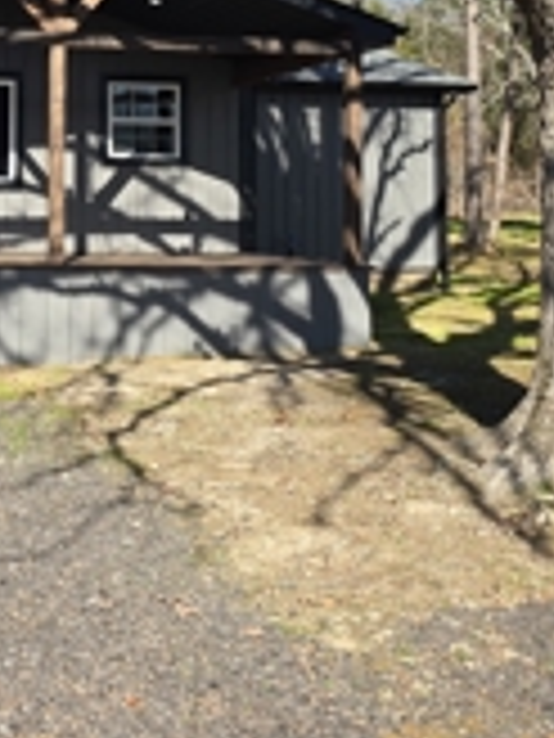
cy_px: 158
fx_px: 1195
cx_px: 18
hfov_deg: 25.0
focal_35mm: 56
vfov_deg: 33.4
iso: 12
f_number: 1.7
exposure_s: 1/437
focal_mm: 6.3
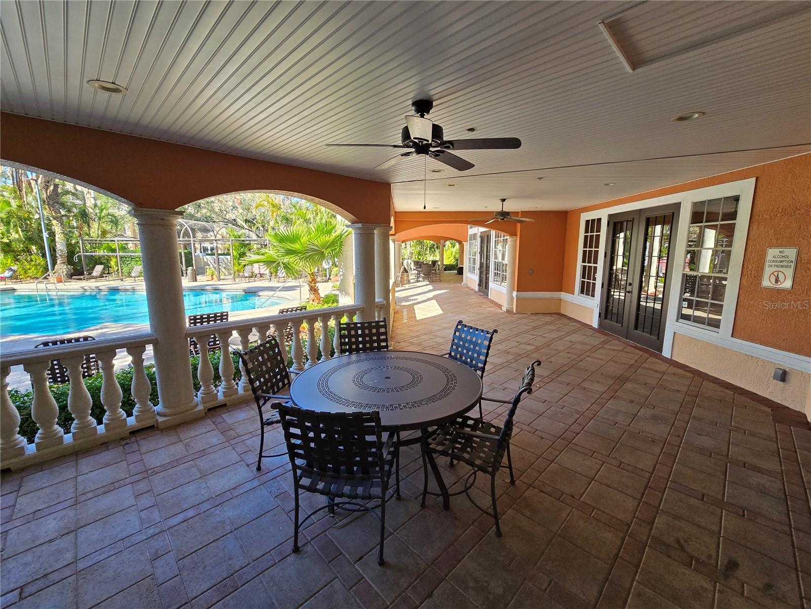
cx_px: 406
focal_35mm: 13
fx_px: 305
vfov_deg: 89.9
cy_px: 304
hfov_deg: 106.2
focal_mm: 2.2
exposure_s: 1/359
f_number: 2.2
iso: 100
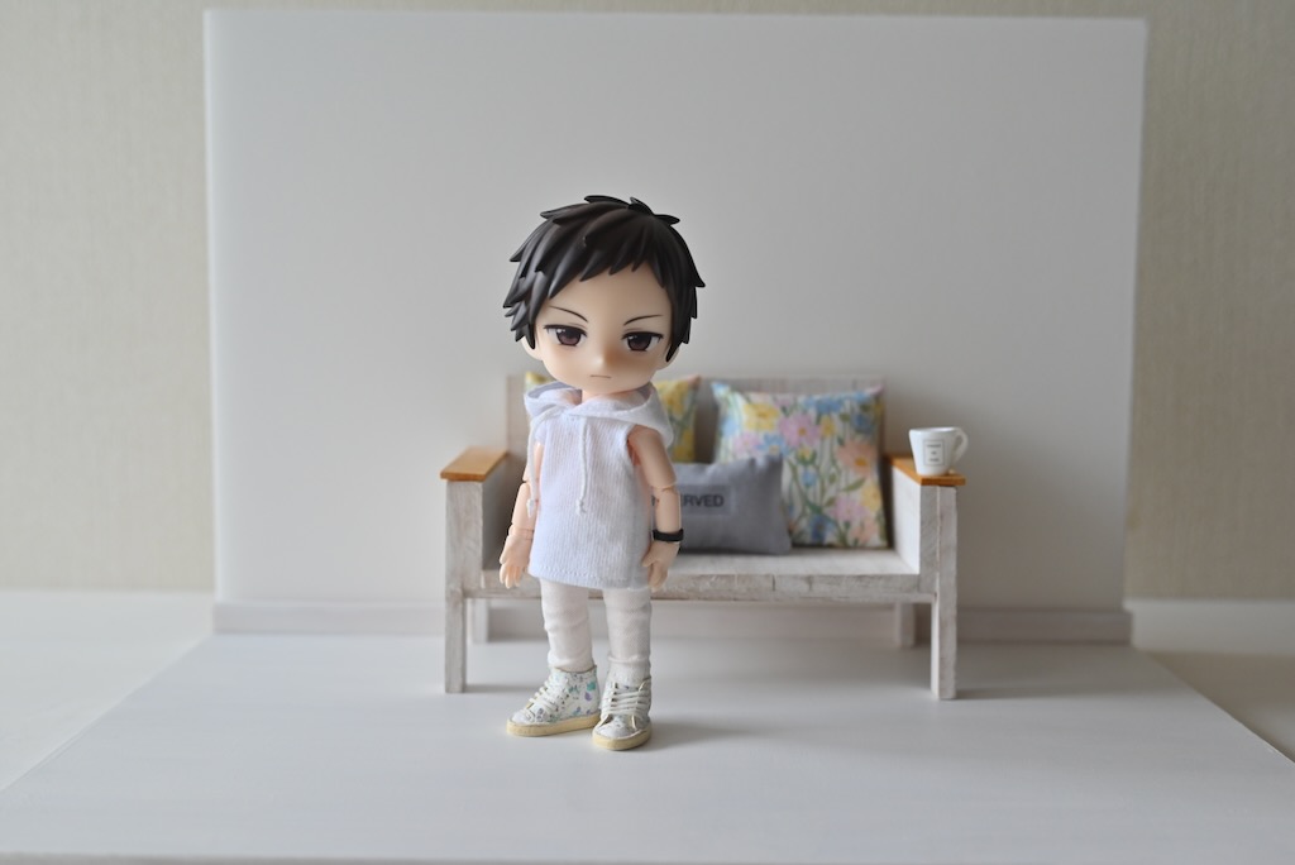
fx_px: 1440
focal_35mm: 40
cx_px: 648
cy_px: 432
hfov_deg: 48.4
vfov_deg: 33.4
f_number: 5
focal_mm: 40
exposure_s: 1/125
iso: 320
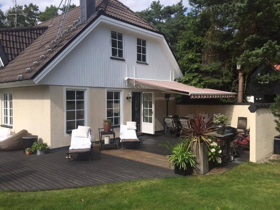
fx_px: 235
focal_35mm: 29
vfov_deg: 48.2
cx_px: 140
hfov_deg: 61.7
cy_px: 105
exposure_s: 1/1582
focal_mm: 4.15
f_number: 2.2
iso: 32
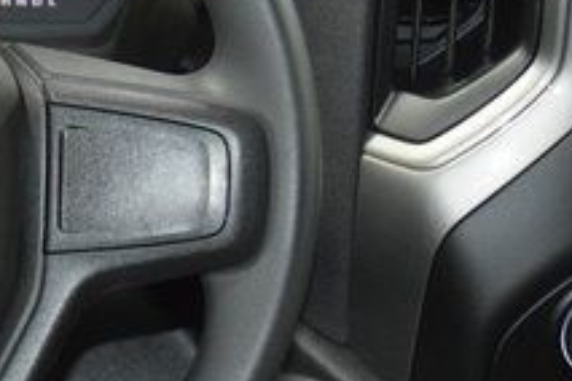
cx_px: -196
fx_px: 2216
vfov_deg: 9.8
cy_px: 189
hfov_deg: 14.1
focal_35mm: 140
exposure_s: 1/40
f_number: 4
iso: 2500
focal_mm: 31
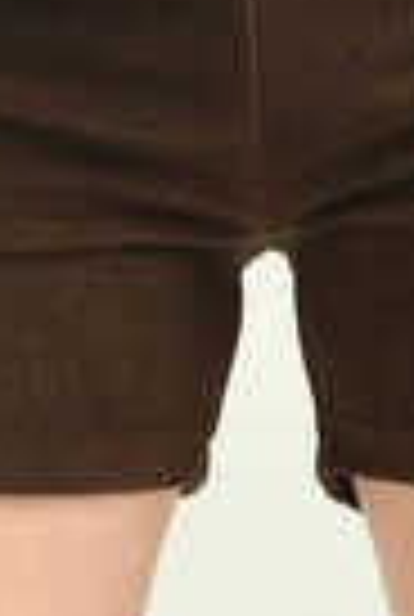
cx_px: 238
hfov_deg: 2.7
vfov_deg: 3.9
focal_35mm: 519
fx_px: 8907
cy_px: -688
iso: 125
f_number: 5.6
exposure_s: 1/160
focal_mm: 95
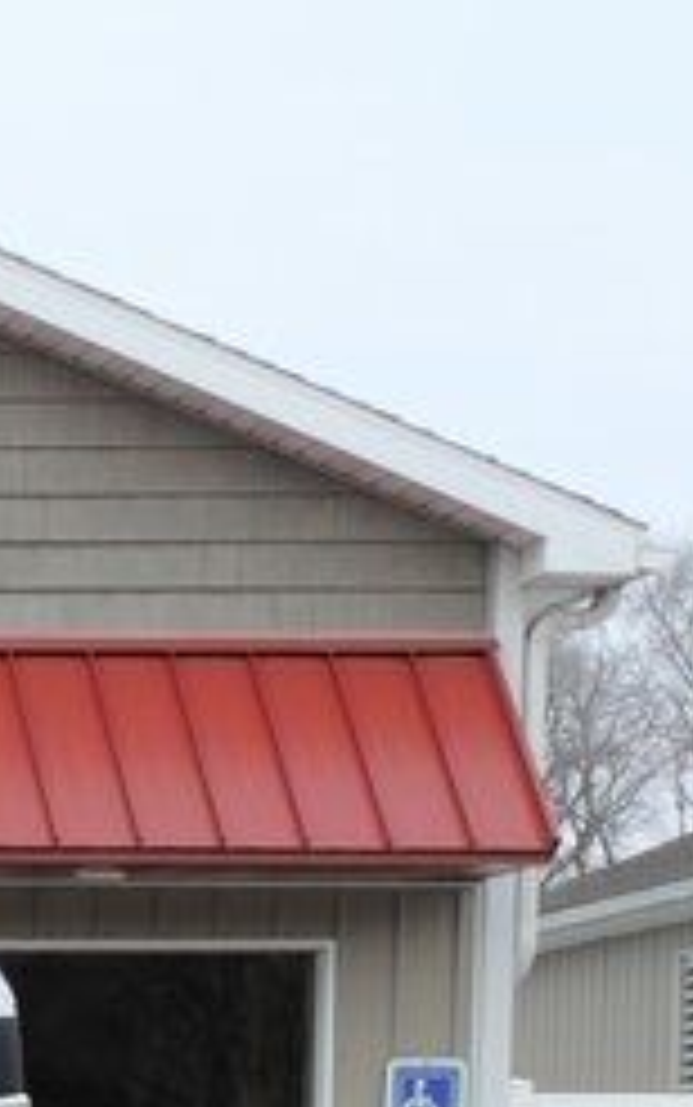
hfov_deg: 7.4
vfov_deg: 12.5
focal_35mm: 159
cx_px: -1336
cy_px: 1688
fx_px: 4799
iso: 200
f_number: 7.1
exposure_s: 1/320
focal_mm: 18
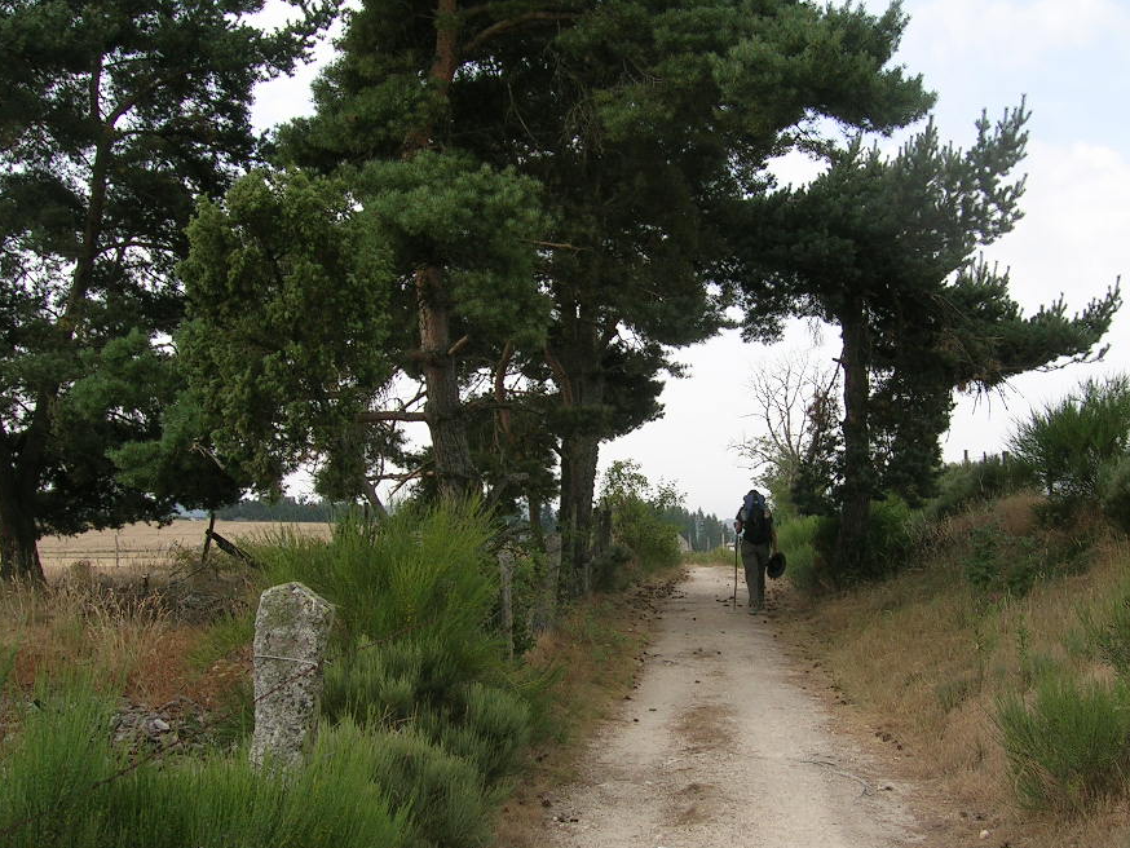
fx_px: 1339
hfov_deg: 45.6
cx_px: 654
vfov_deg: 35.1
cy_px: 454
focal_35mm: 41
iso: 50
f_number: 4.8
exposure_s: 1/167
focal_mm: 5.4
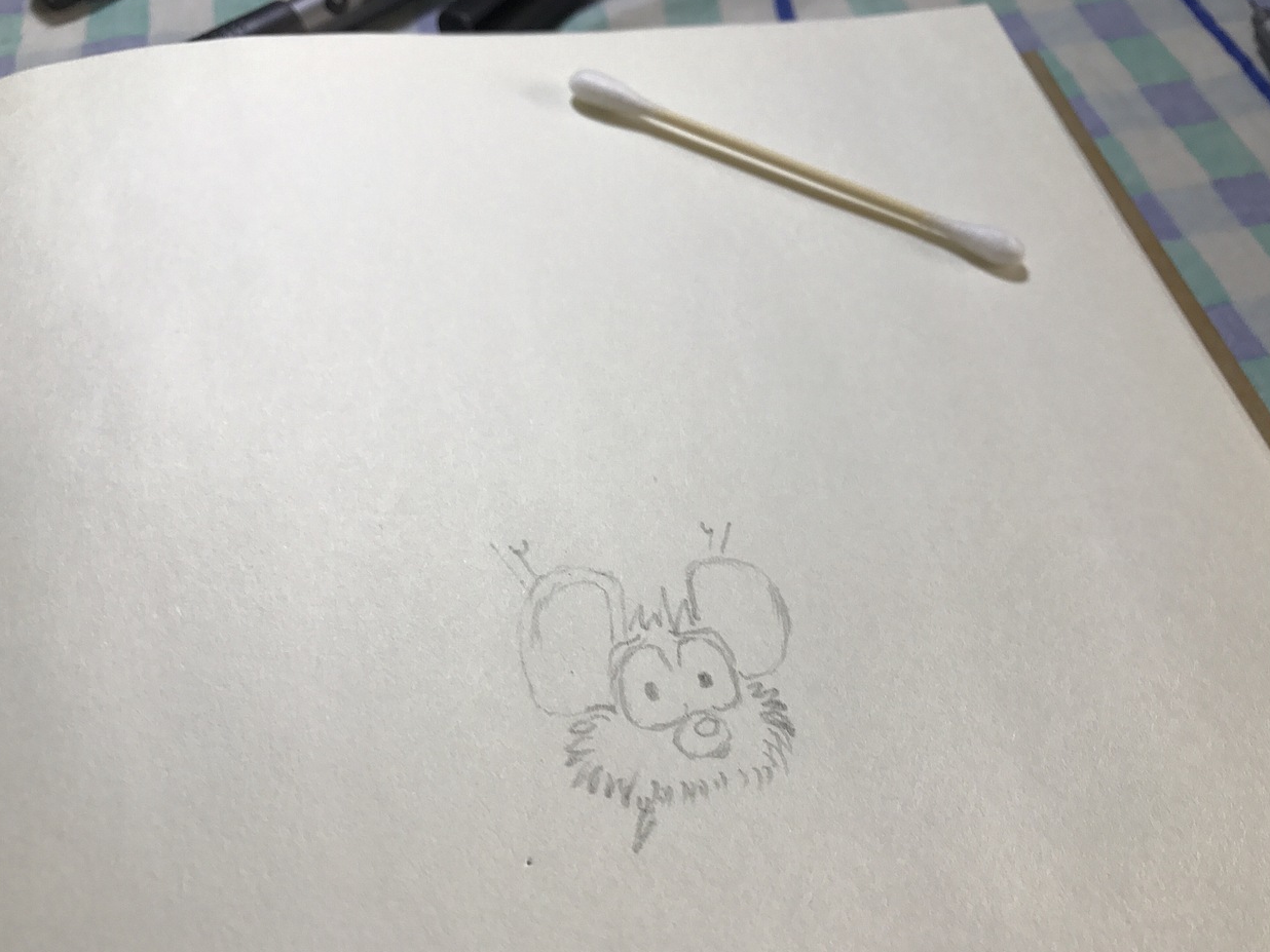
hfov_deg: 61.7
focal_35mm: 29
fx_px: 1064
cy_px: 483
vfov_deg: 48.2
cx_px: 622
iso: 25
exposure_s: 1/50
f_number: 1.8
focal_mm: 3.99
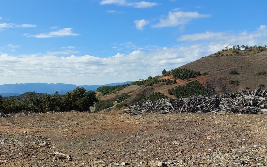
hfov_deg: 50.9
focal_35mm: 38
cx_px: 97
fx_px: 277
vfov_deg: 33.4
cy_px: 106
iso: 50
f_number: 1.9
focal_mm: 2.91
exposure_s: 1/2694
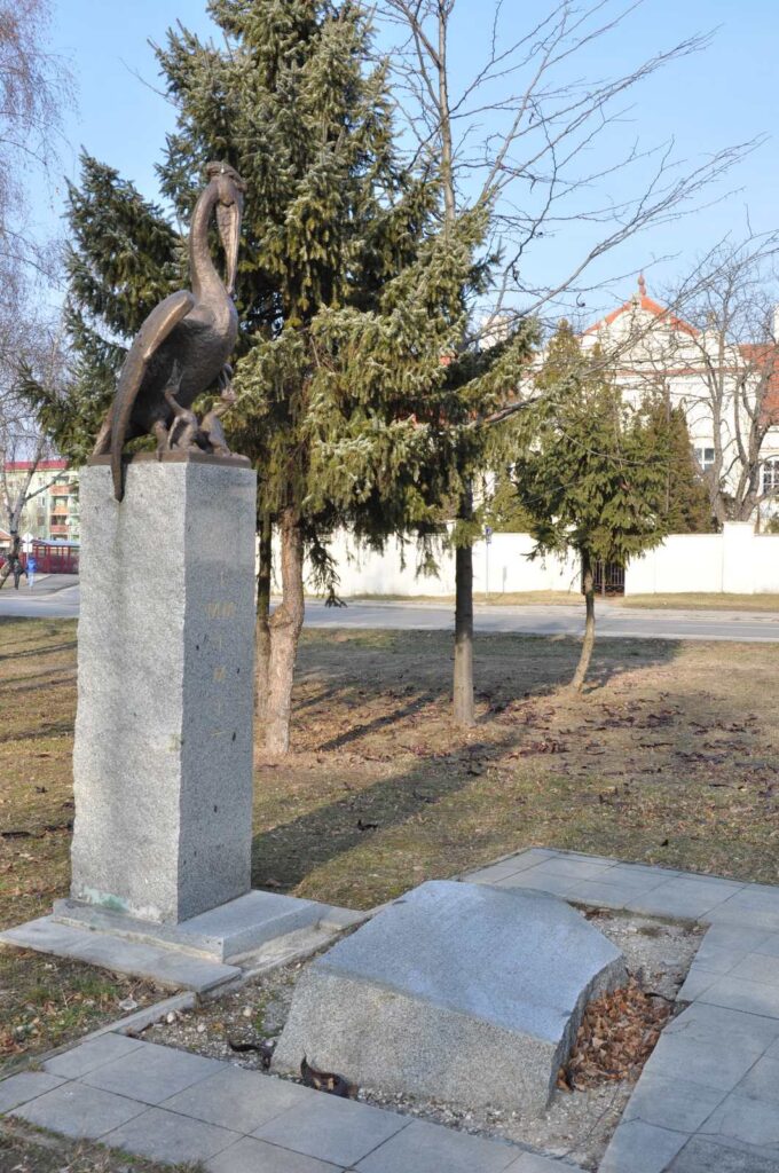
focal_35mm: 39
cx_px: 390
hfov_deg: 34.1
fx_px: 1269
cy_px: 586
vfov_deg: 49.6
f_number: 10
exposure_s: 1/200
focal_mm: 26
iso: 400
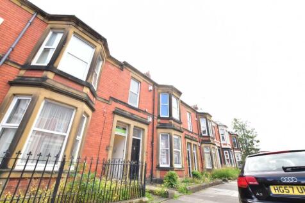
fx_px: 127
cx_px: 152
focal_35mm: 15
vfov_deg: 77.3
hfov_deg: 100.4
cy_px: 102
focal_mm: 10
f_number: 10
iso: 800
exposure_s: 1/125
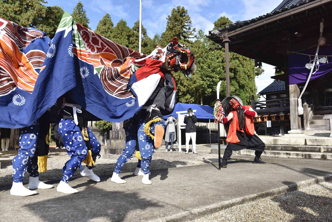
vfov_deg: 45.0
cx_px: 166
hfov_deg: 63.6
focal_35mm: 29
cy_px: 111
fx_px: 268
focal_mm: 29
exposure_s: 1/800
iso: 125
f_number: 4.5
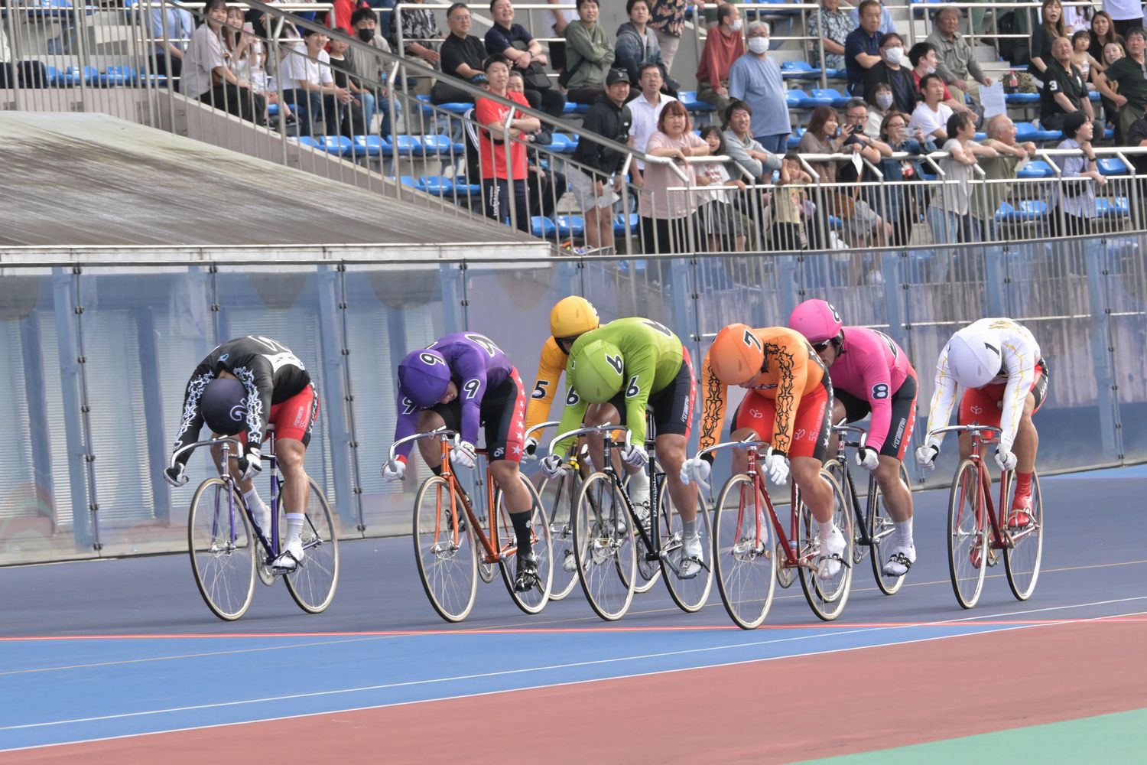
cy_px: 382
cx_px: 574
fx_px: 6372
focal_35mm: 200
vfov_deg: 6.9
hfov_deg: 10.3
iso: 1600
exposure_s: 1/640
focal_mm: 200
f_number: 10
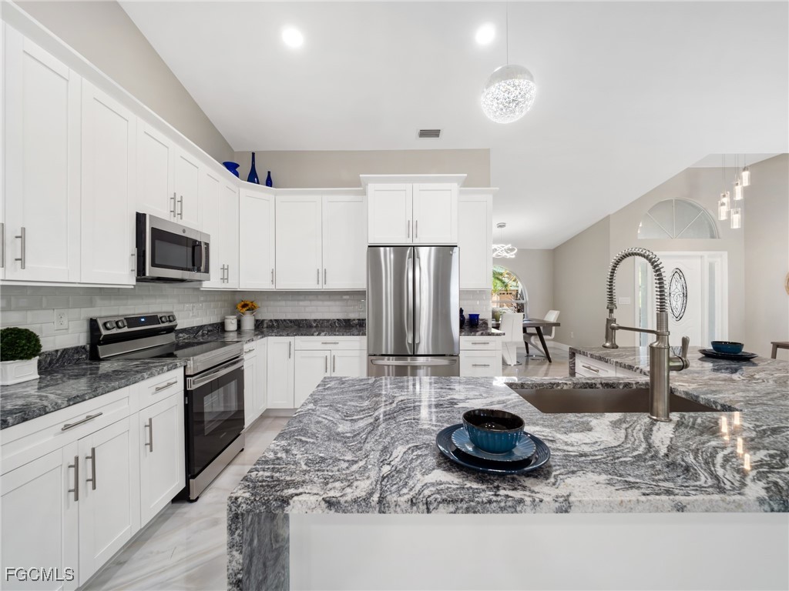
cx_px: 394
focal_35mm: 14
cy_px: 296
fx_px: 319
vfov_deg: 85.7
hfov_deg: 102.1
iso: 200
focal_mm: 7
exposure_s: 1/5
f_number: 7.1
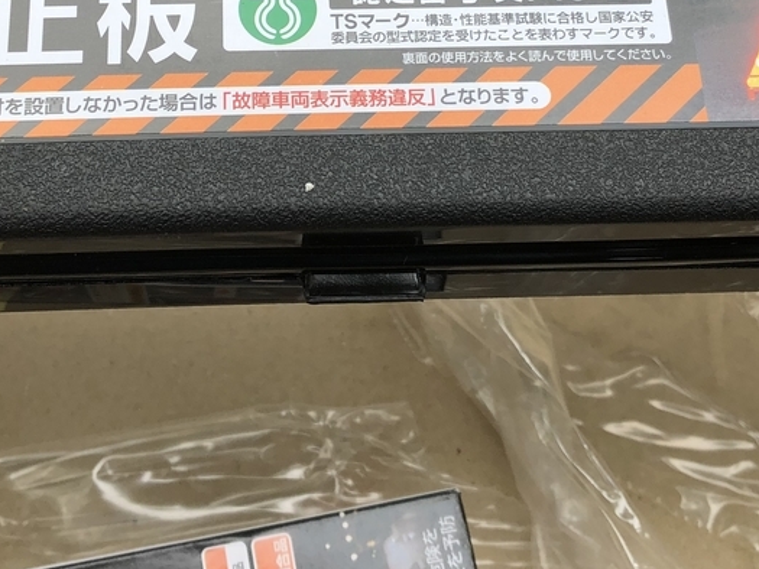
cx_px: 325
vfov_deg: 22.1
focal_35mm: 64
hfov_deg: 30.2
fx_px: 1404
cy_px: -4
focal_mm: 3.99
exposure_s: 1/274
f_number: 1.8
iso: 20
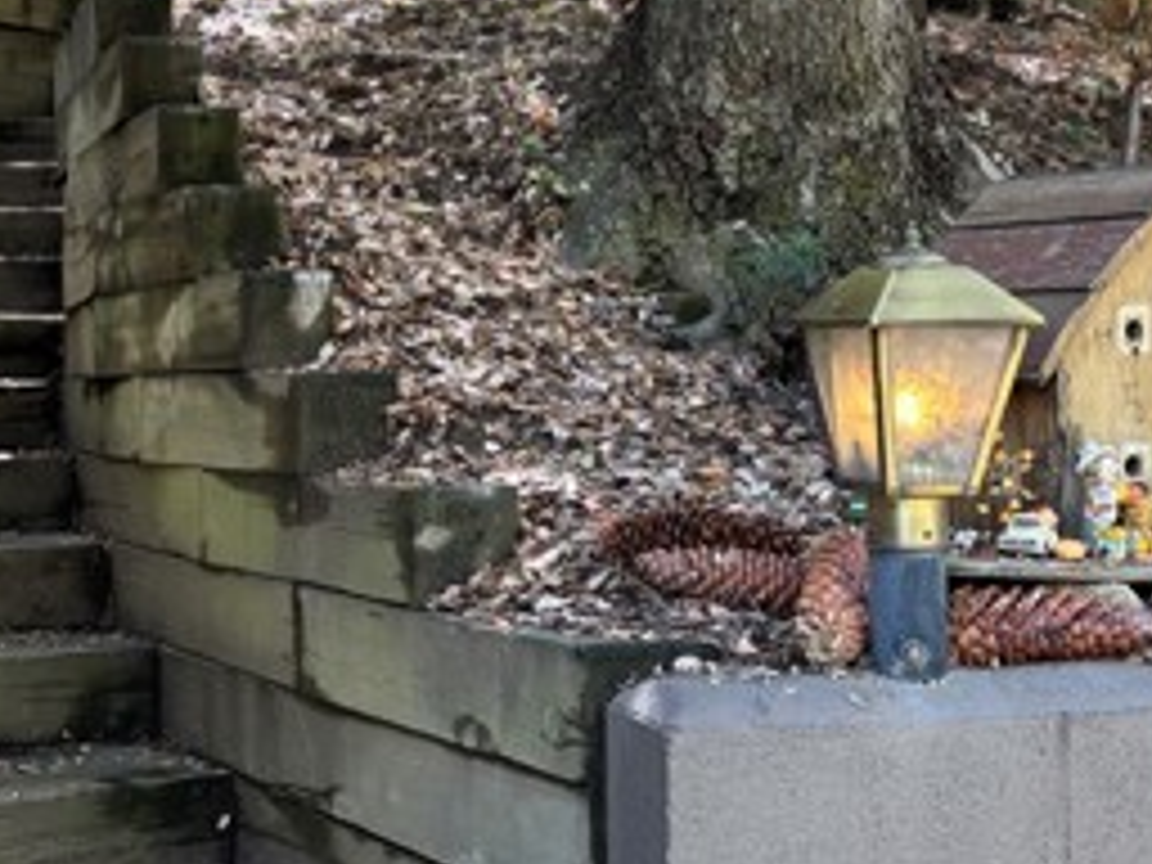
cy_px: 369
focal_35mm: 65
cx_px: 274
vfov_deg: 22.6
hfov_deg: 29.3
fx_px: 2163
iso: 125
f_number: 1.6
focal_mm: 5.96
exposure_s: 1/121
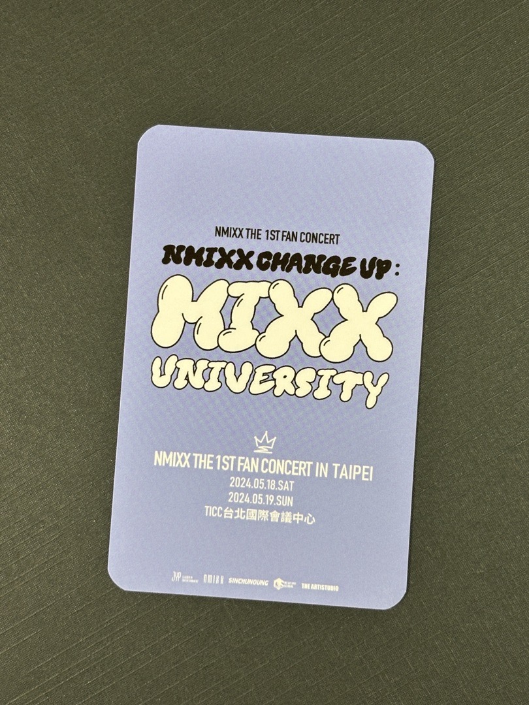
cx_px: 264
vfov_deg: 36.8
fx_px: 1060
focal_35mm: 52
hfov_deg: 28.0
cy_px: 352
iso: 50
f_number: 1.6
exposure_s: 1/60
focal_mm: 5.96
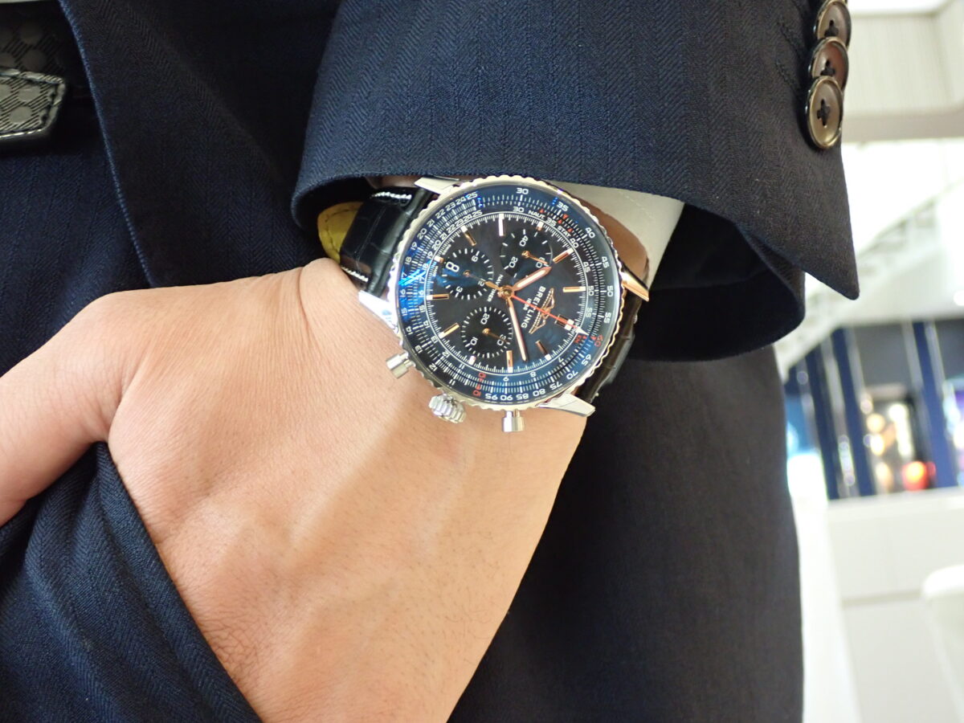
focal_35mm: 47
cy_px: 362
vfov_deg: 30.9
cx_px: 482
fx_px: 1309
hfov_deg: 40.4
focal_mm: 8.4
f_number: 3.1
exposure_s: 1/50
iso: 640
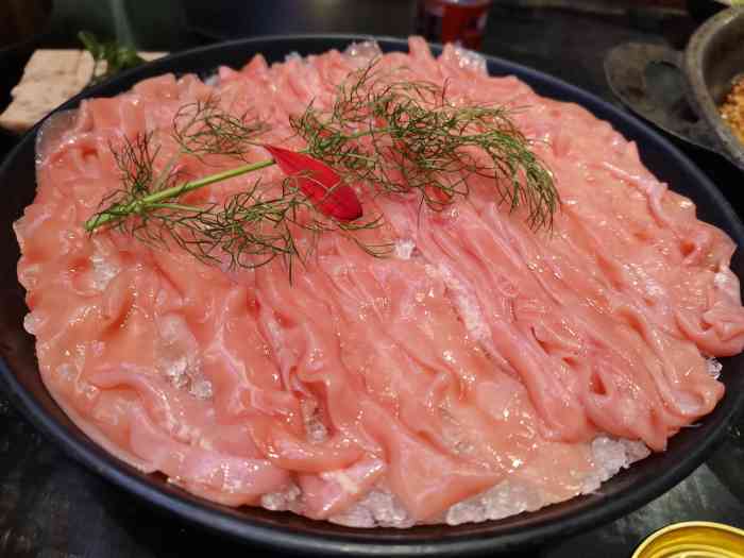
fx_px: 559
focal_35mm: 26
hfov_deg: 67.3
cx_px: 372
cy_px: 279
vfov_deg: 53.1
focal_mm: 5.58
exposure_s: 1/50
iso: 200
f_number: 1.8
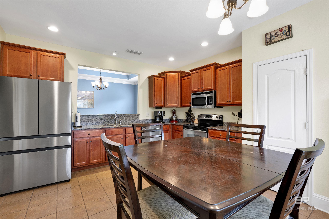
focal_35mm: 16
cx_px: 164
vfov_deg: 73.7
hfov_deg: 96.7
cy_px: 110
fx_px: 146
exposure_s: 1/2.5
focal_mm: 16
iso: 400
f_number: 11
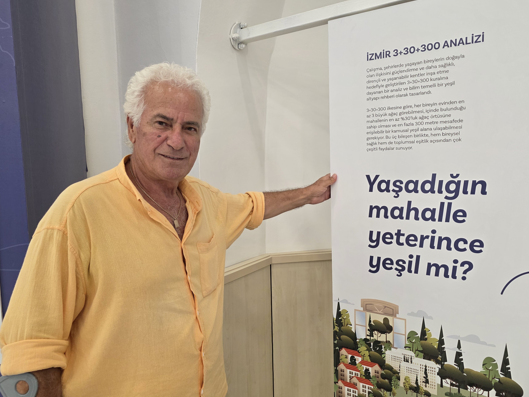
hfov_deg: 65.3
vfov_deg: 51.4
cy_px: 199
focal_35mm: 27
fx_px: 413
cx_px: 280
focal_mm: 6.3
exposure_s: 1/100
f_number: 1.7
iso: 125
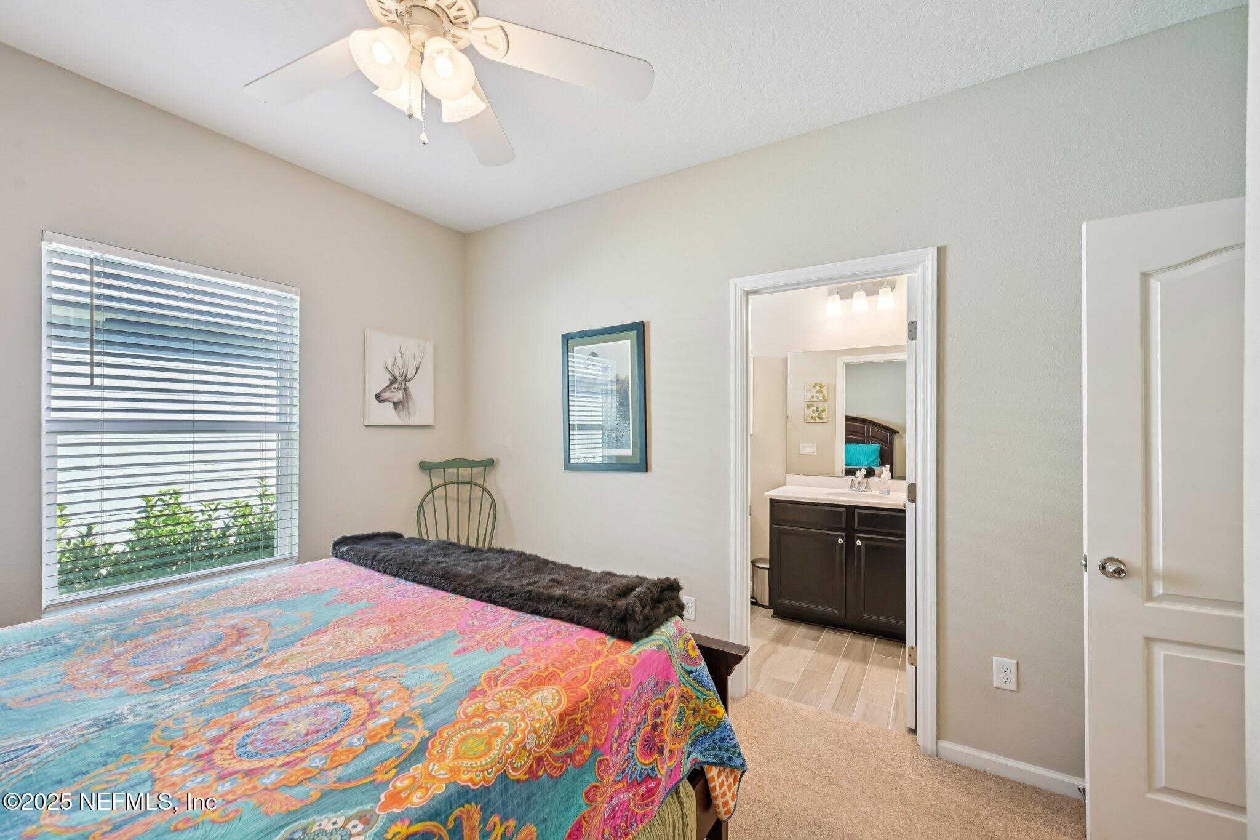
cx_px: 630
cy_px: 420
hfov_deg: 104.3
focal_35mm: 14
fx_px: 490
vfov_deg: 81.2
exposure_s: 1/10
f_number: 8
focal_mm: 14
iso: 400
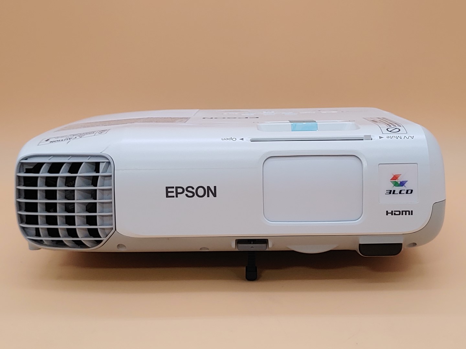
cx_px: 233
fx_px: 727
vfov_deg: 27.0
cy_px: 174
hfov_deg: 35.5
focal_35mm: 54
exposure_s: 1/105
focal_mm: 4.36
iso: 50
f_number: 1.8
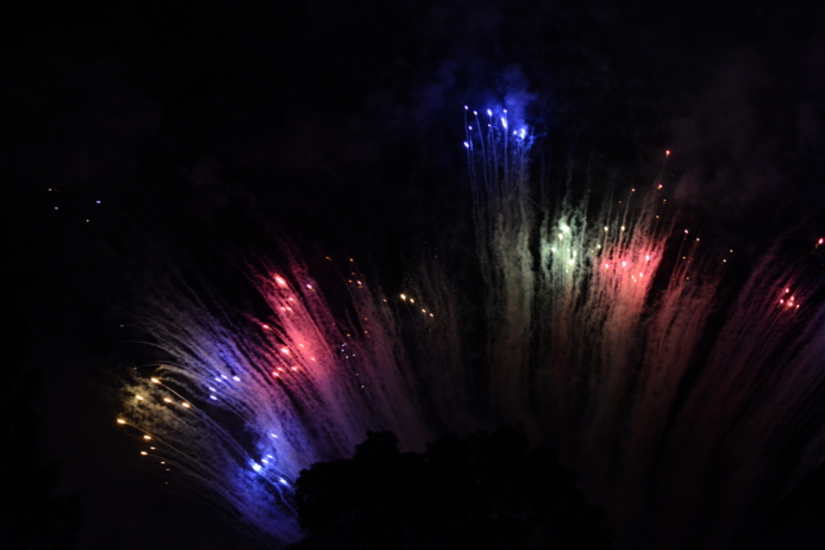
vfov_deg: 10.2
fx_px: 3094
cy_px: 270
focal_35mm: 135
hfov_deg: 15.2
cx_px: 474
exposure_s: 1/40
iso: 1000
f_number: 4.5
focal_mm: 78
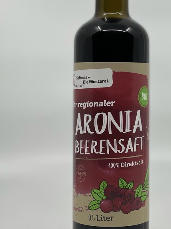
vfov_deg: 21.0
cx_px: 110
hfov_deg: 15.8
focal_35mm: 93
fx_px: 613
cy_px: 78
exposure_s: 1/115
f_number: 2
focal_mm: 6
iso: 25
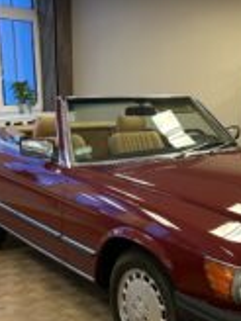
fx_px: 548
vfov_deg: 32.6
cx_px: 225
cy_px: 189
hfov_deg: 24.0
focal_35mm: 59
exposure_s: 1/50
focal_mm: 5.7
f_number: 1.5
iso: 200
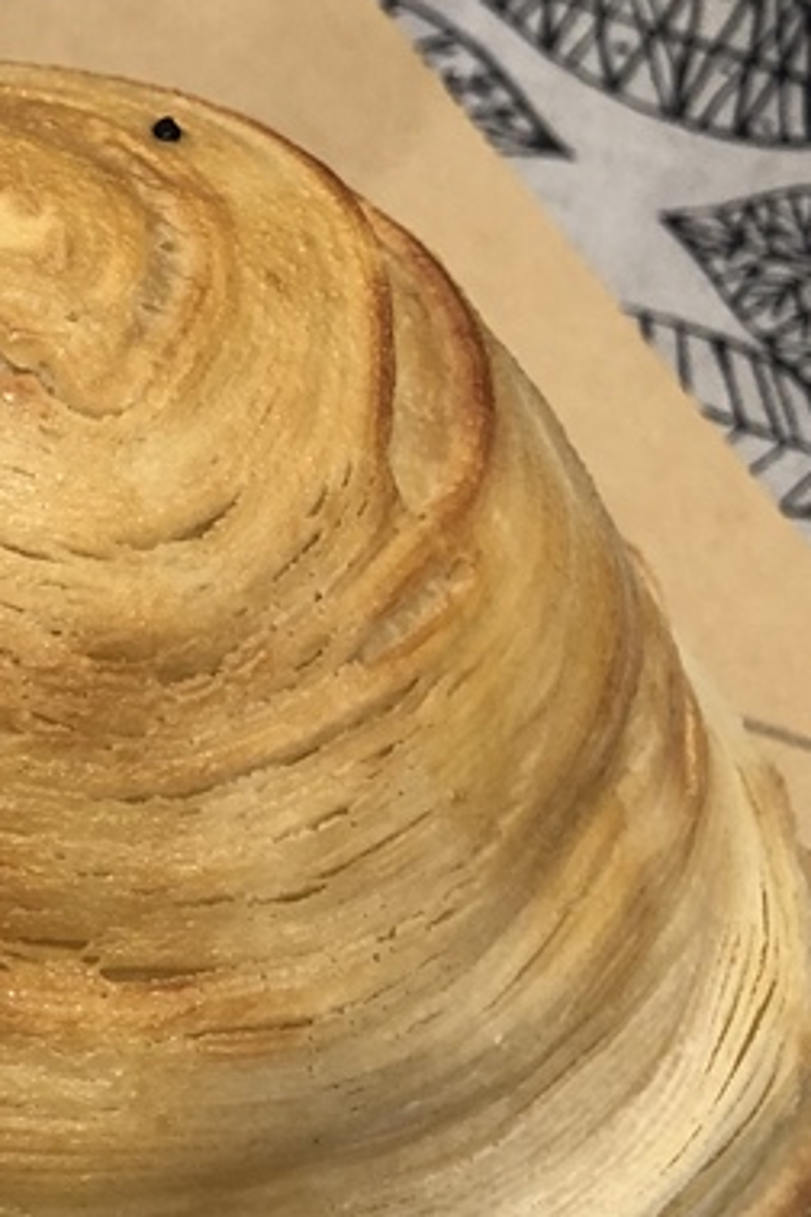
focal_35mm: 77
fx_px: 2602
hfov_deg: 15.2
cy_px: 779
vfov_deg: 26.2
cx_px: -669
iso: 40
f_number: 1.8
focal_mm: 3.99
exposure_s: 1/24
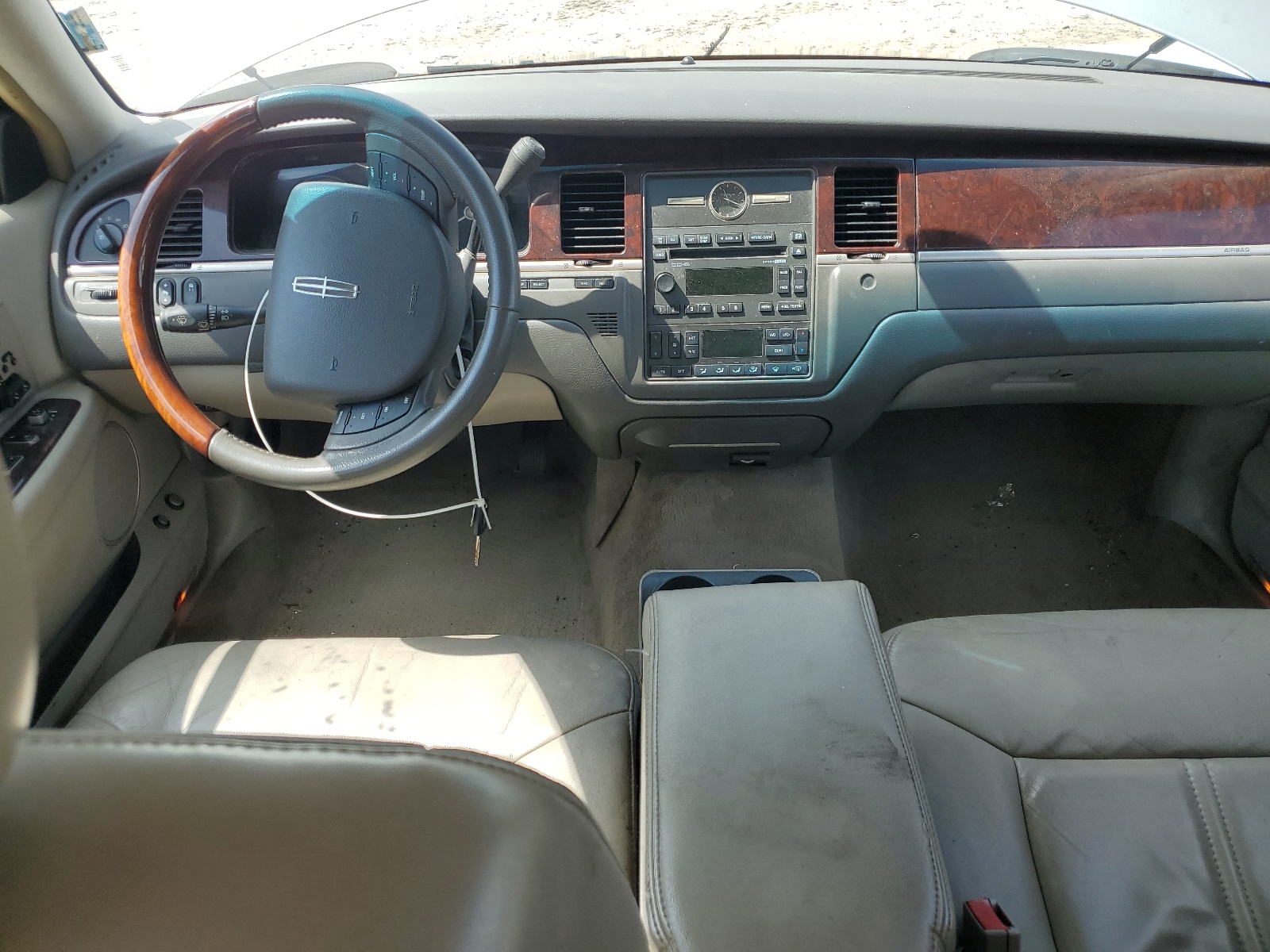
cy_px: 476
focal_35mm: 26
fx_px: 954
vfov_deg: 53.1
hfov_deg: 67.3
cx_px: 635
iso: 50
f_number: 1.5
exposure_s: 1/667
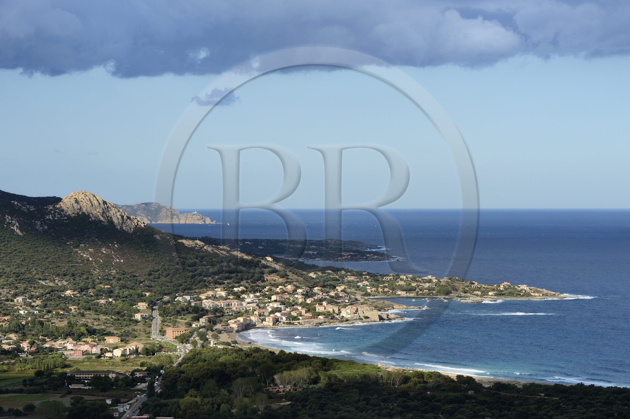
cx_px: 315
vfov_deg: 12.4
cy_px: 210
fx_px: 1923
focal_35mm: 110
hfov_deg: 18.6
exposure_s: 1/320
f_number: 10
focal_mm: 110
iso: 200
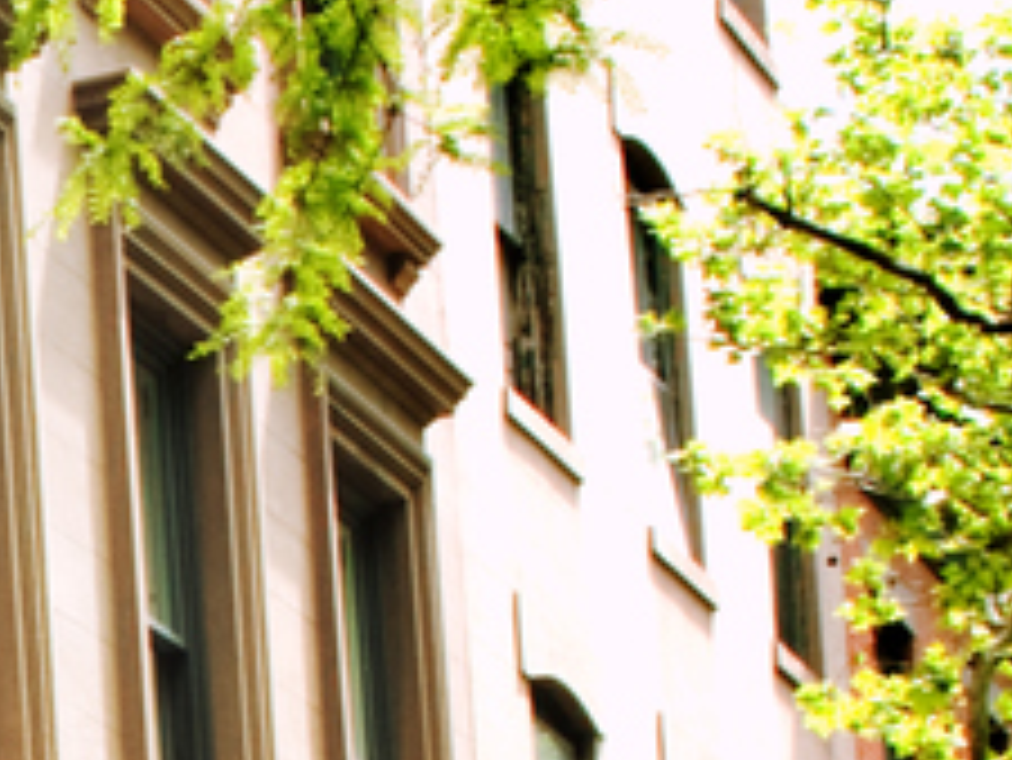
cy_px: 1743
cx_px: -1581
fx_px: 5645
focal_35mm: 193
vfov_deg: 7.3
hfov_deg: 9.0
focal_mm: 24
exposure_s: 1/50
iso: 200
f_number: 8
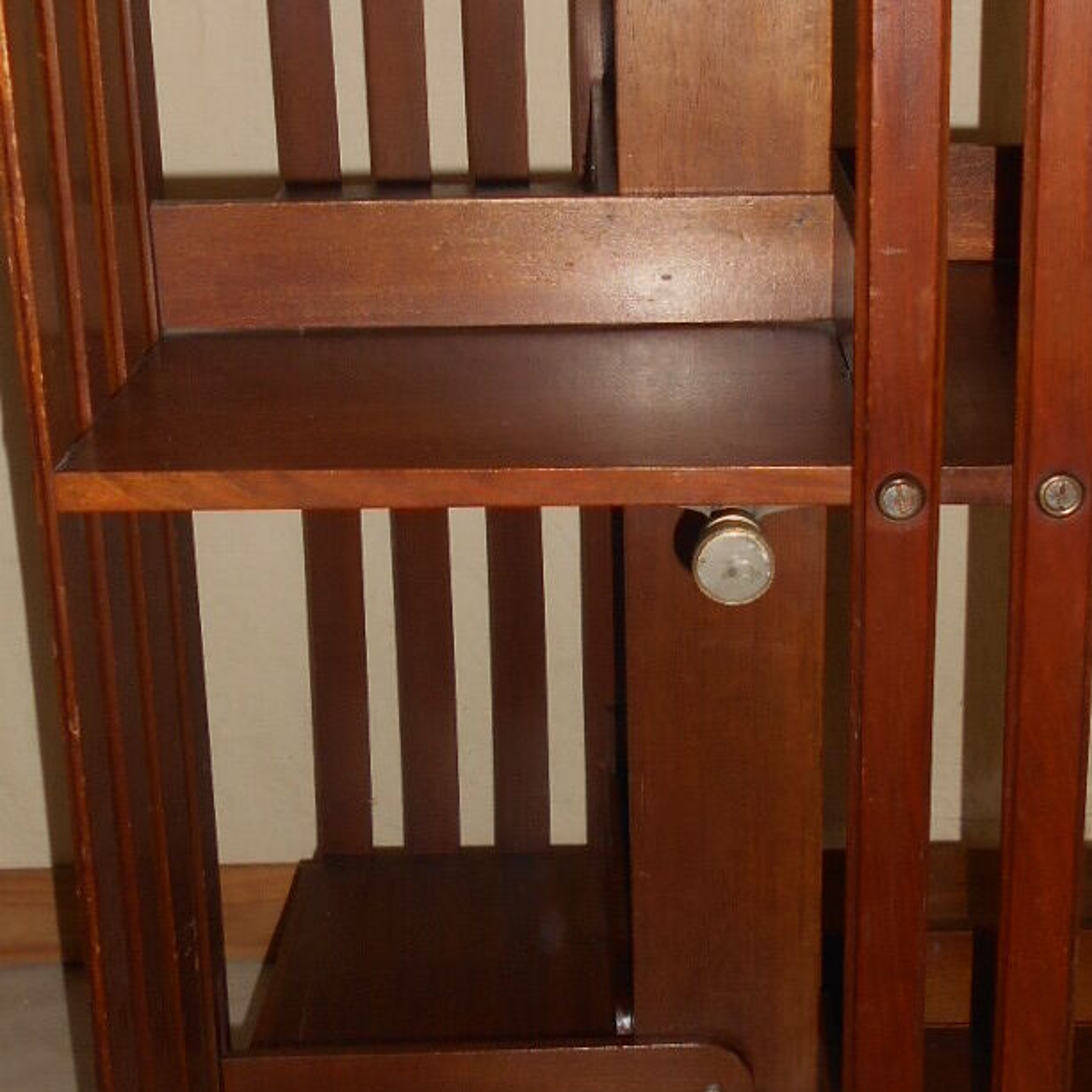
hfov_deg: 28.5
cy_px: 399
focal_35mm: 60
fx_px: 2141
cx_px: 684
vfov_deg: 28.5
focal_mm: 4.6
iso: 80
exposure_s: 1/25
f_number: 3.2
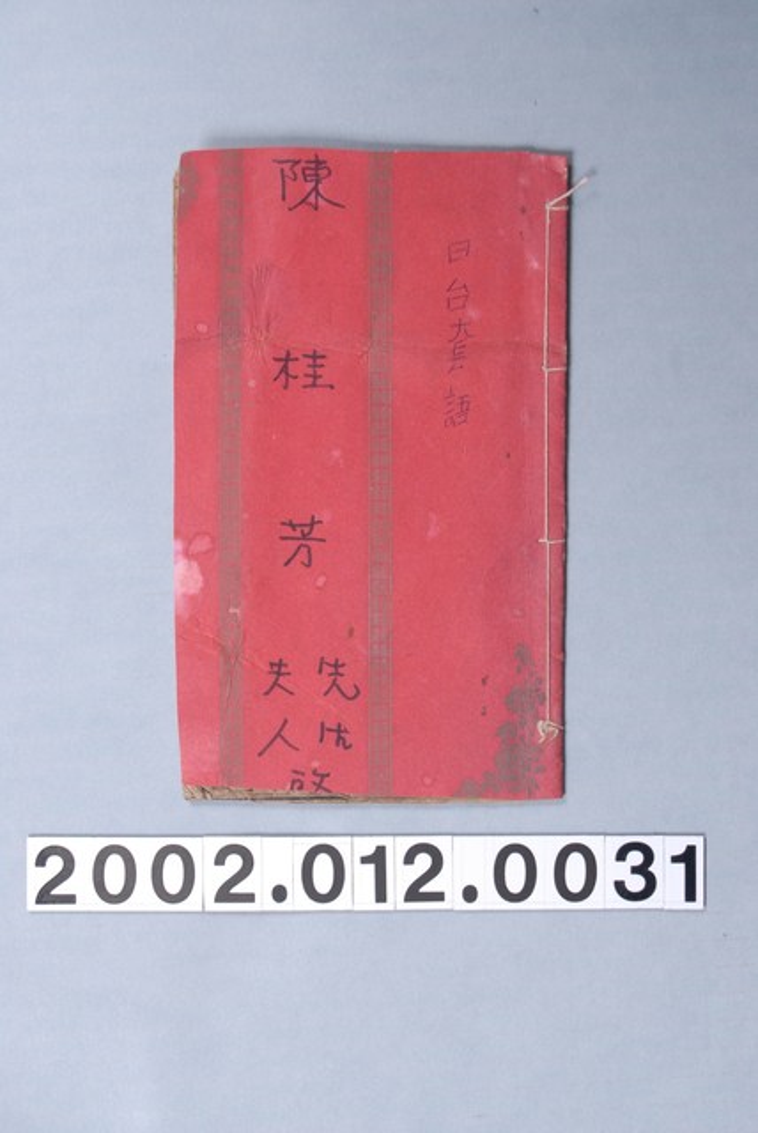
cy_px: 566
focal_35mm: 82
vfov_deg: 24.6
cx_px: 379
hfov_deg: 16.6
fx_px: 2600
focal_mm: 55
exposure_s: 1/125
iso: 200
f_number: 8
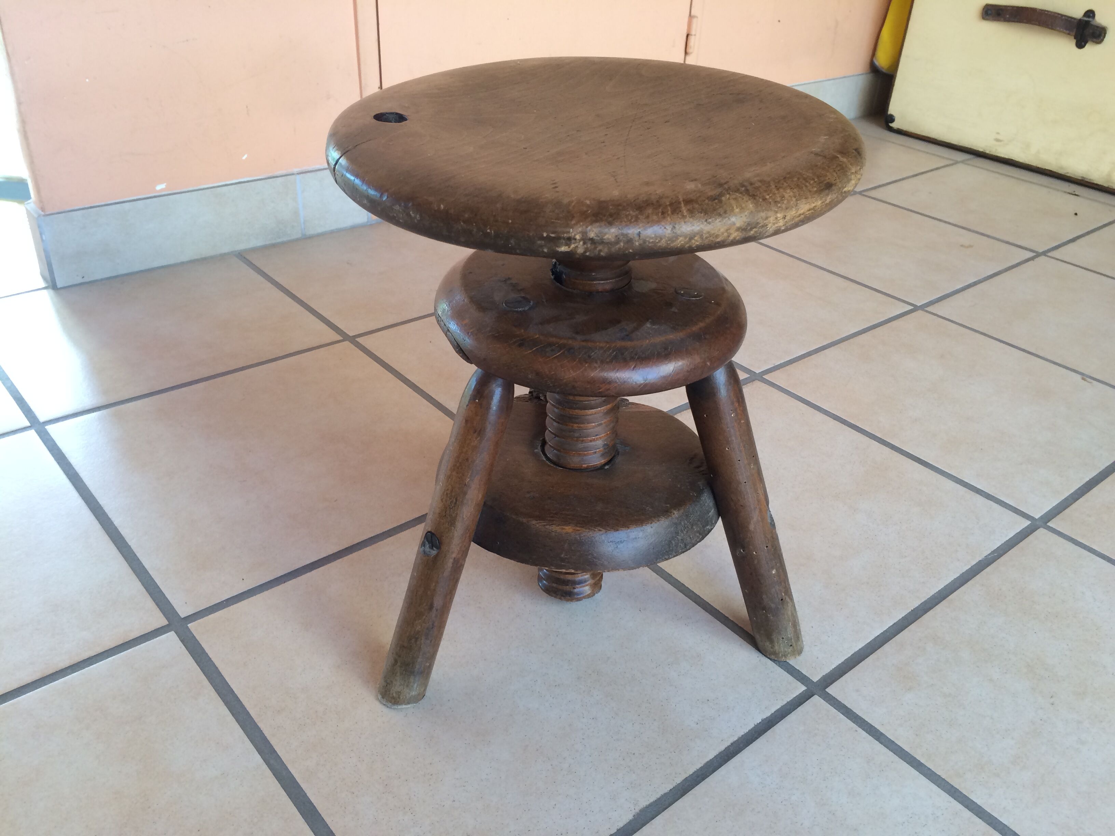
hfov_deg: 61.7
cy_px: 418
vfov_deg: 48.2
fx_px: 934
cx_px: 558
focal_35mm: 29
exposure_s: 1/33
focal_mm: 4.15
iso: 40
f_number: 2.2
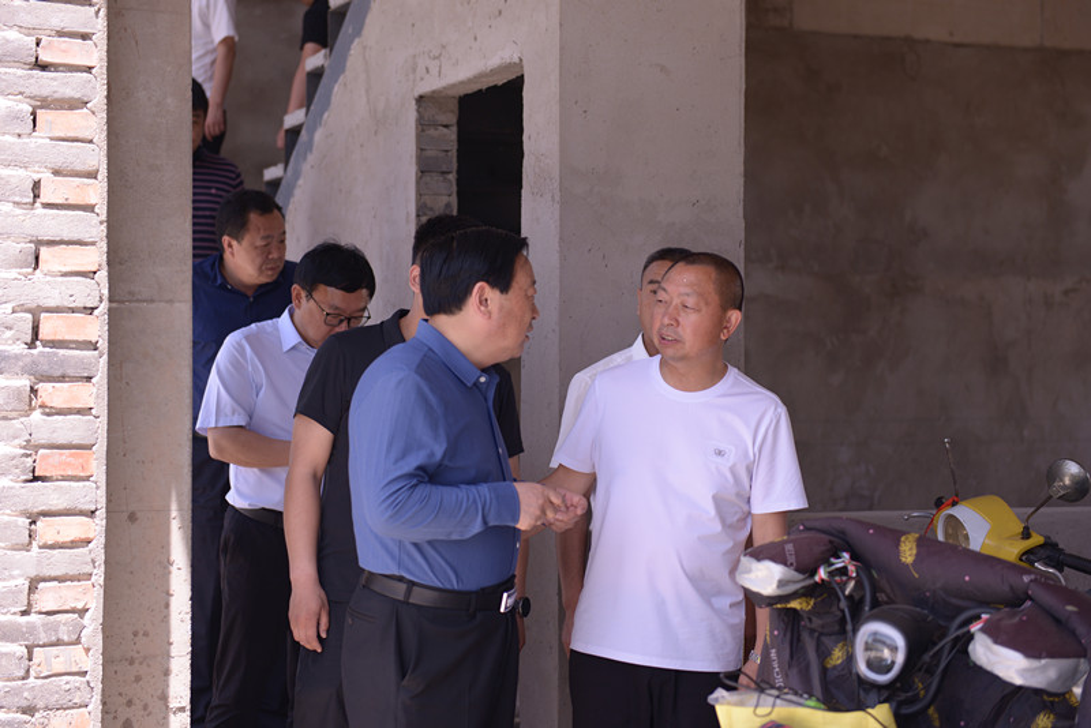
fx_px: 2122
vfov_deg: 19.5
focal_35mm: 70
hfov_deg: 28.8
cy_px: 364
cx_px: 546
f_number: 3.5
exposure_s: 1/800
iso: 250
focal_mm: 70
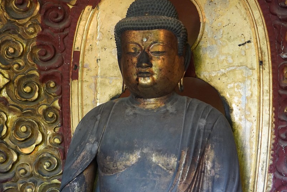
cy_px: 101
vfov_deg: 13.2
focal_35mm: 104
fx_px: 826
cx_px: 149
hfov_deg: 19.7
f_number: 4.5
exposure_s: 1/160
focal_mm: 55
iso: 3200
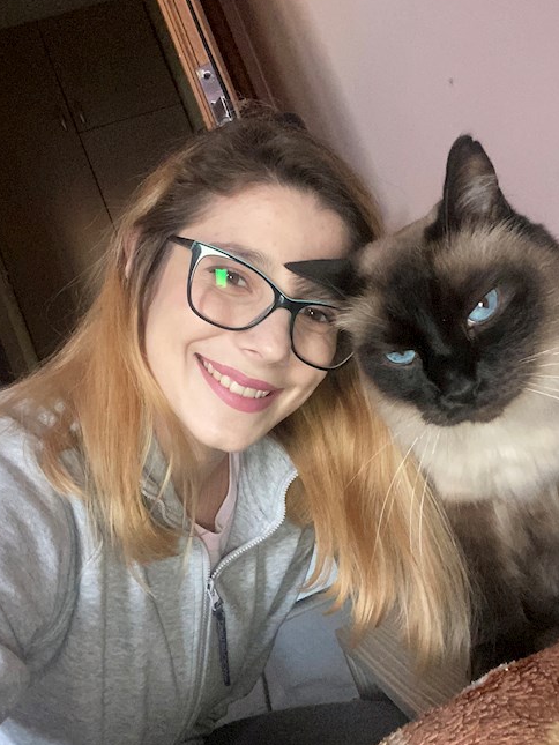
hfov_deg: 45.5
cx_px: 278
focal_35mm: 31
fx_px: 667
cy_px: 368
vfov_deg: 58.3
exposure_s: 1/30
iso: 400
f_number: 2.2
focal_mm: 2.71
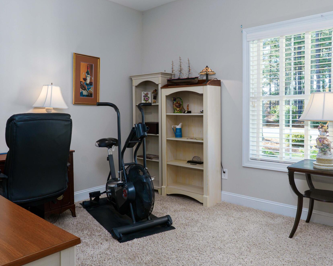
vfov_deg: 49.9
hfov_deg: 60.4
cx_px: 163
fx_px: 286
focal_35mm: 29
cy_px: 120
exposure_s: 1/125
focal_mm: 17
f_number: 7.1
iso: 400
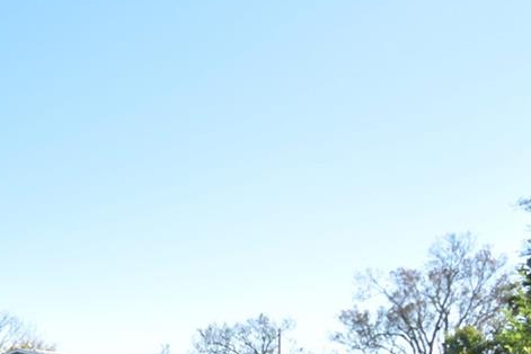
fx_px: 752
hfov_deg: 32.4
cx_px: -99
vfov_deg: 24.1
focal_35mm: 51
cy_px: 426
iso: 800
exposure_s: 1/3000
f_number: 3.5
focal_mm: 10
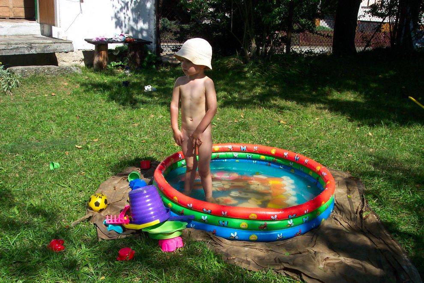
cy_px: 142
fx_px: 448
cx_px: 212
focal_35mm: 38
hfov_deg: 50.7
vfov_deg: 35.1
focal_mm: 8
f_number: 4.8
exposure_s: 1/700
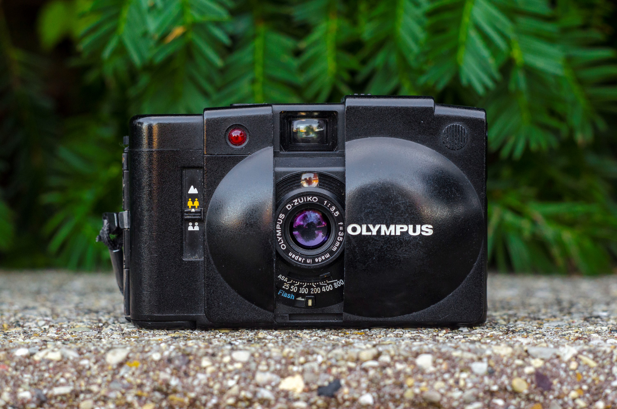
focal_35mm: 52
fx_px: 898
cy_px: 204
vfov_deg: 25.6
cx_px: 308
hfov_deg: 37.9
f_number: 3.5
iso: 800
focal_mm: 35
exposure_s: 1/160
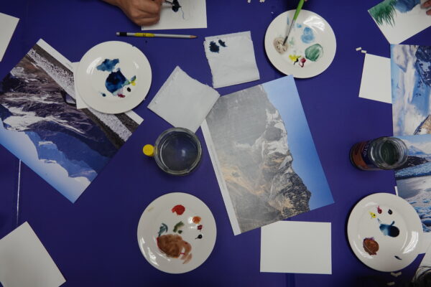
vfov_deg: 53.1
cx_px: 216
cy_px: 144
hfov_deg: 73.7
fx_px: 287
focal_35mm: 24
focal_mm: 8.8
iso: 100
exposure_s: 1/60
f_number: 2.4
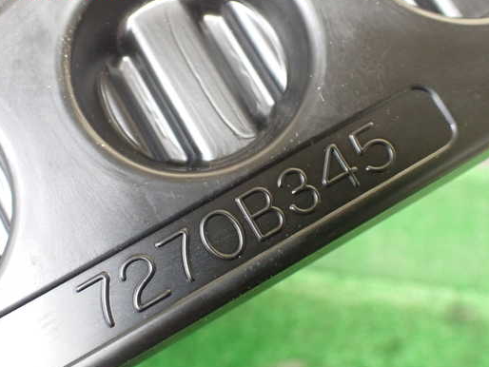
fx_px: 495
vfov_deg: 40.7
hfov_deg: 52.6
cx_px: 235
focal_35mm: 35
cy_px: 192
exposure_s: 1/80
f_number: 2.3
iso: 800
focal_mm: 5.4
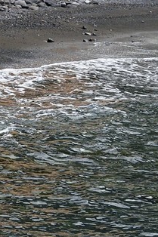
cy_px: -69
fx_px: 1140
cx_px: -318
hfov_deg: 7.1
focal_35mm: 173
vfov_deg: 11.6
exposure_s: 1/500
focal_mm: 34
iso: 400
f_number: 10
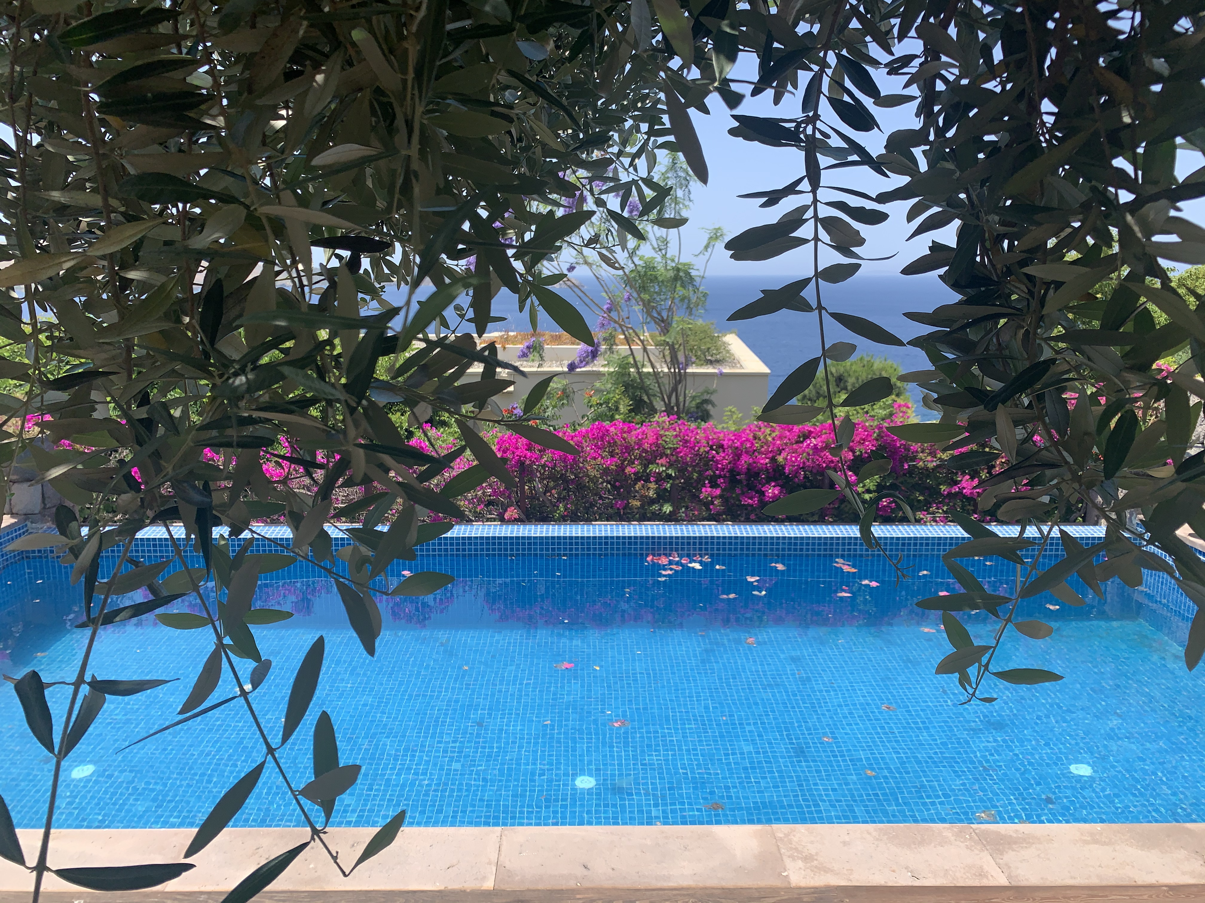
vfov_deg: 53.1
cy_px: 452
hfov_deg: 67.3
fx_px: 905
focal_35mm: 26
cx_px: 602
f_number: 1.8
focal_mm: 4.25
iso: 25
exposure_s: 1/1299
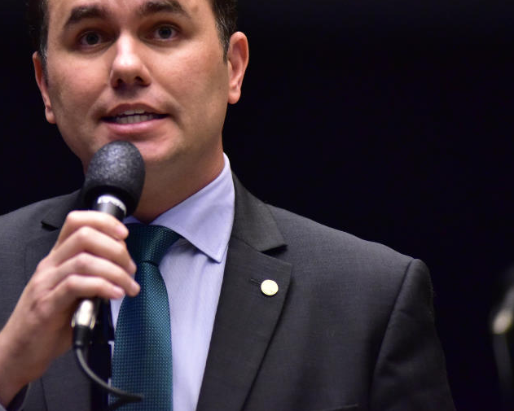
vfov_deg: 4.3
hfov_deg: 5.4
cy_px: 96
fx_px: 5432
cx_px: 140
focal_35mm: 357
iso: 5000
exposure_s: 1/160
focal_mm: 200
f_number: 2.8
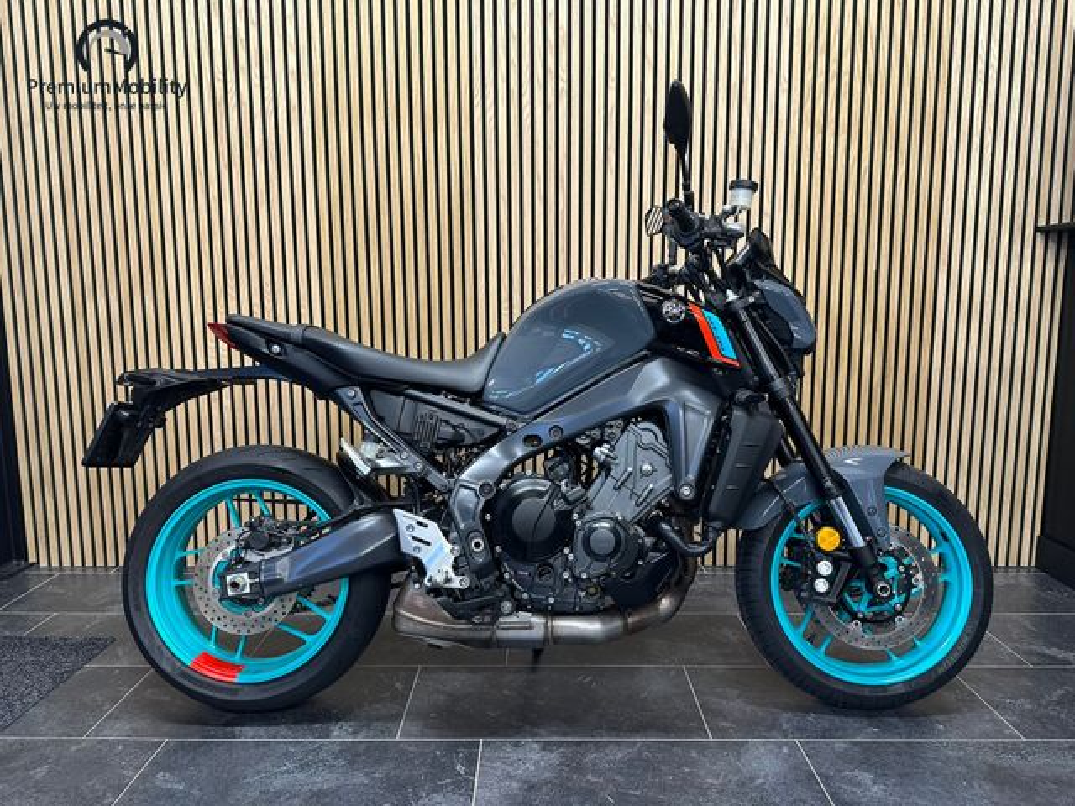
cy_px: 403
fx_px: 745
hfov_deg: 71.6
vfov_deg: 56.8
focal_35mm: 24
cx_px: 538
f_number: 1.78
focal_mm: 6.86
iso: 160
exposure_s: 1/50
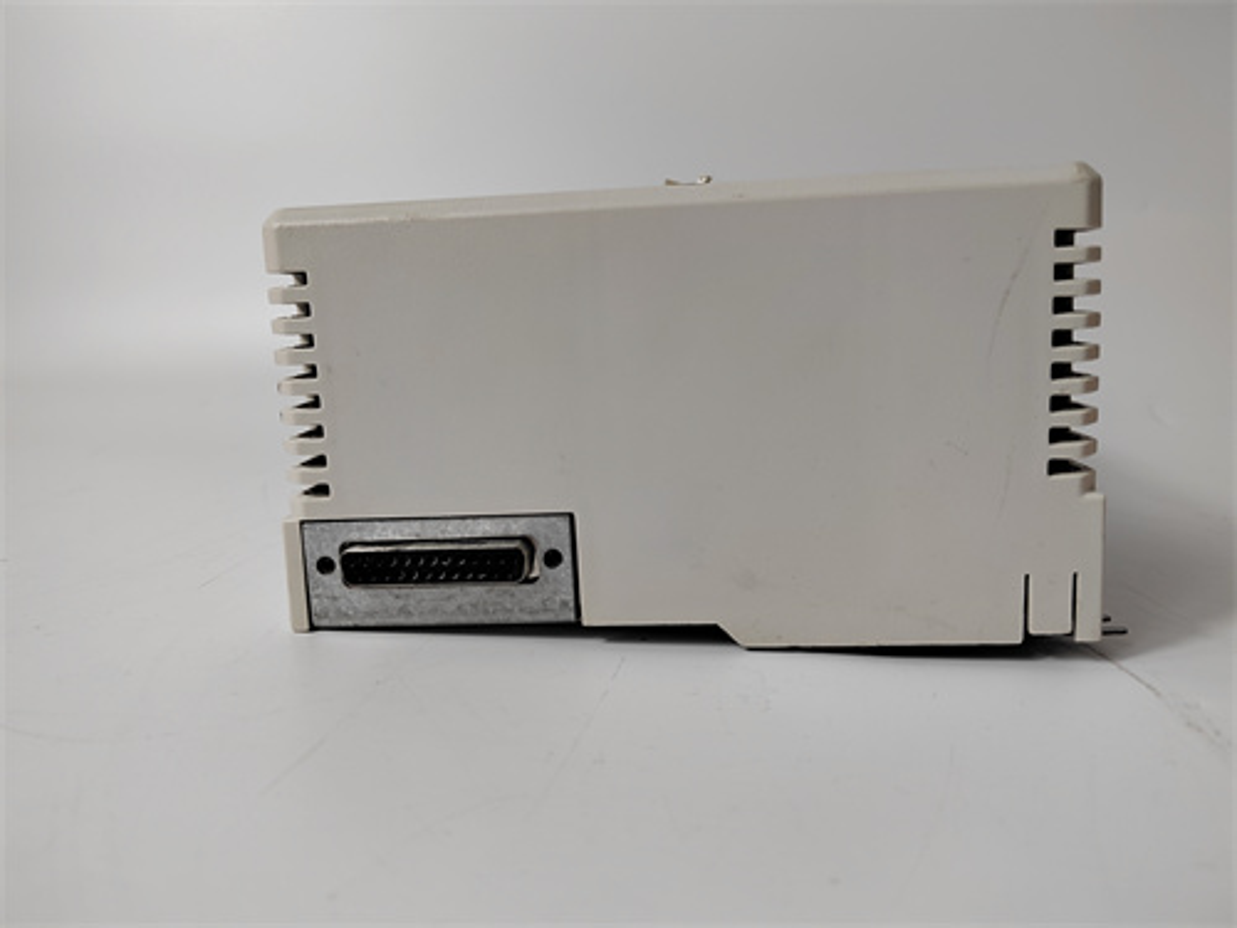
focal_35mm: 23
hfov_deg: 73.9
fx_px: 822
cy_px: 464
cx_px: 618
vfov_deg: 58.9
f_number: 1.9
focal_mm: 5.52
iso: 281
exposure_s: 1/100
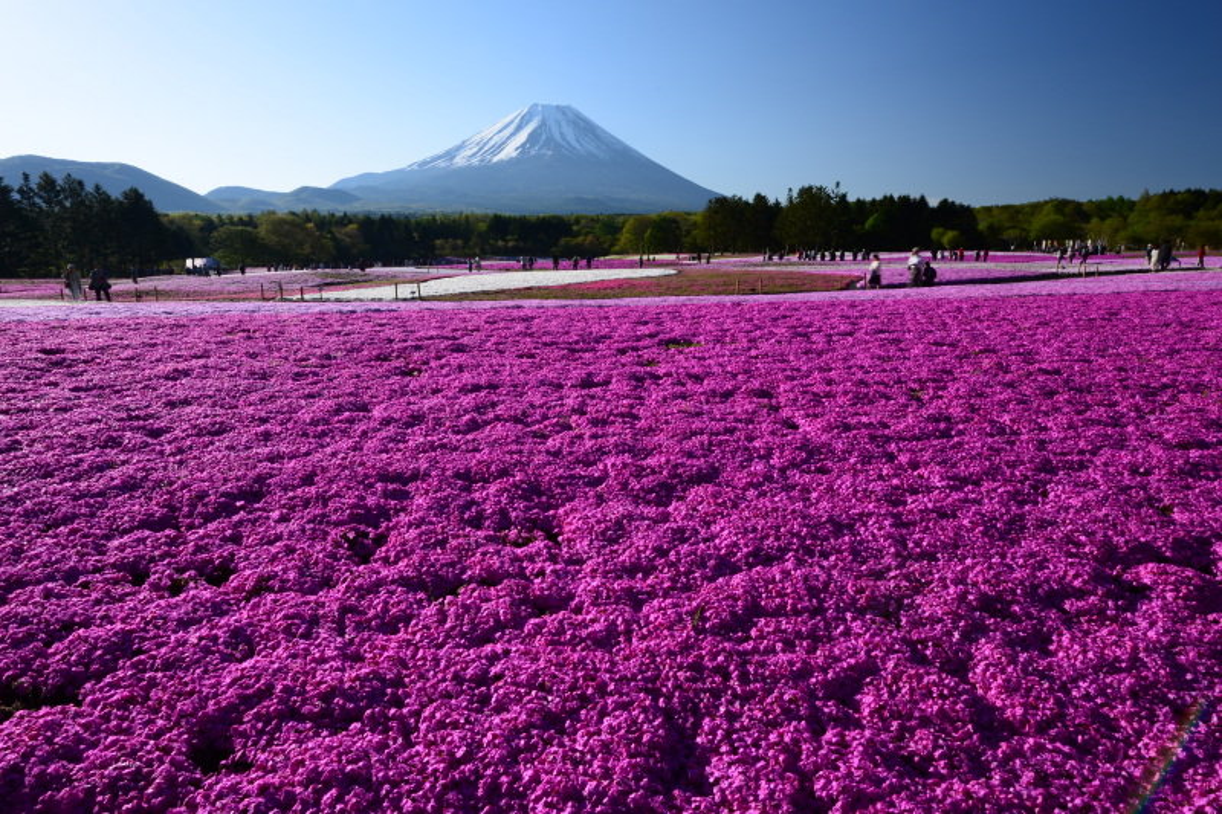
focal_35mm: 20
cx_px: 611
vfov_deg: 61.9
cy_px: 407
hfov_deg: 84.0
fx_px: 679
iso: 100
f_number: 22
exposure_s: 1/8
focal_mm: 20
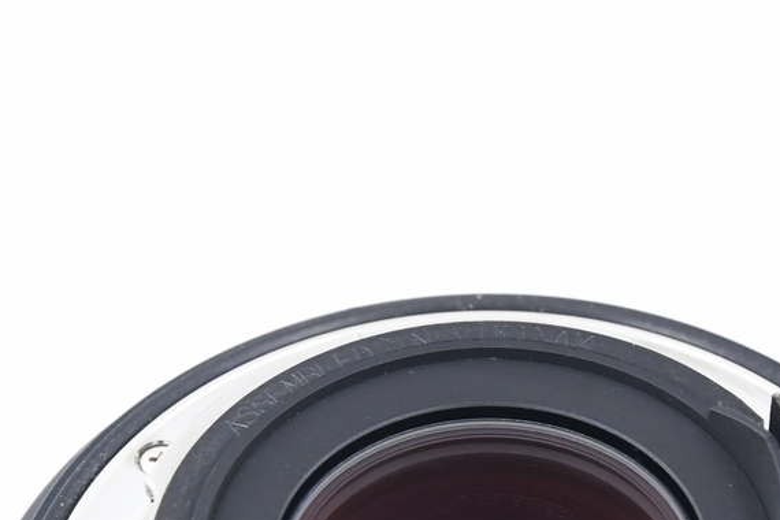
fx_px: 4788
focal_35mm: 221
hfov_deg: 9.3
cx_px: 513
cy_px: 643
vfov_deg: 6.2
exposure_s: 1/100
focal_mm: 56
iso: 1250
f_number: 8
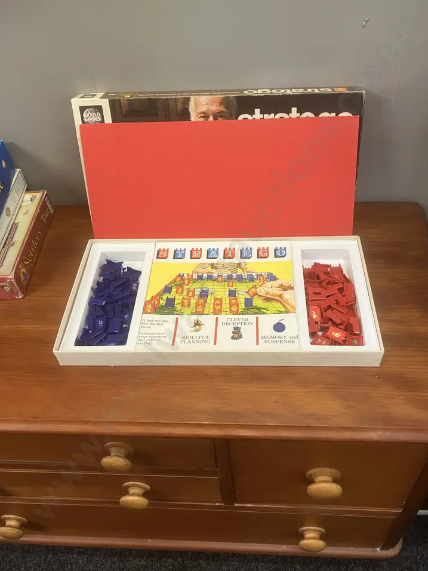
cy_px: 274
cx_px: 221
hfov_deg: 46.8
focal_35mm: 30
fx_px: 495
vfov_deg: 59.9
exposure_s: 1/50
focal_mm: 3.99
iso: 125
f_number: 1.8
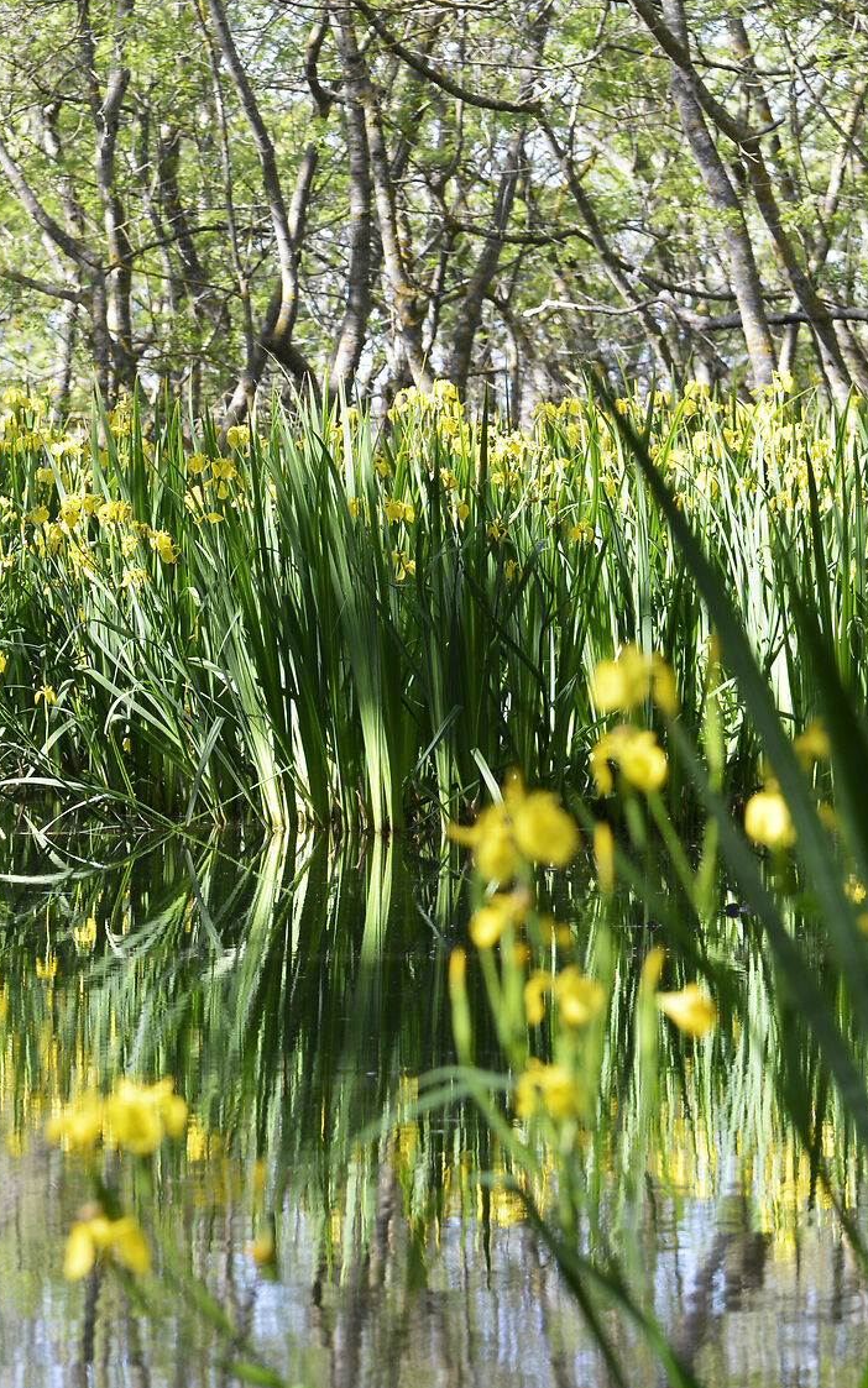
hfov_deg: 4.3
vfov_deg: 6.9
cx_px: 124
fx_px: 11543
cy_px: 913
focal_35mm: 305
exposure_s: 1/320
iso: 640
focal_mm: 140
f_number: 8
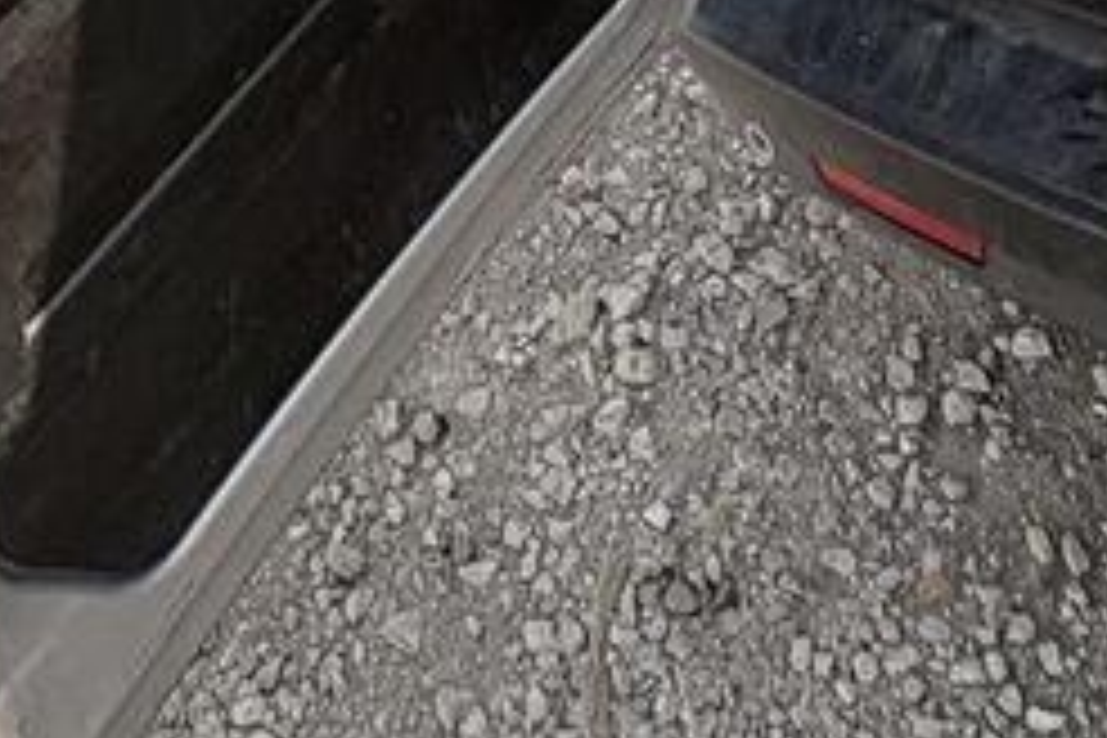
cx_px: 158
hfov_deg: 35.7
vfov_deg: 17.9
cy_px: -729
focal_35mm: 53
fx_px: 1630
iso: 40
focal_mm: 2.22
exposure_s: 1/356
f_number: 2.2
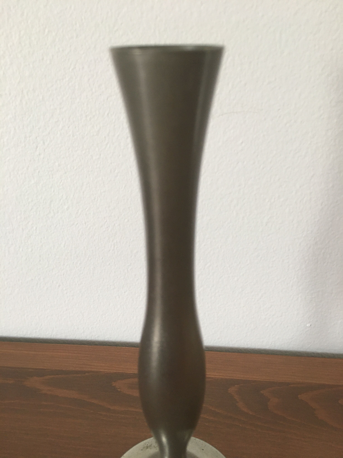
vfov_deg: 61.7
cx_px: 172
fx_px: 383
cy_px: 229
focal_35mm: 29
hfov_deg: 48.2
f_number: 2.2
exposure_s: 1/33
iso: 160
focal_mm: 4.15
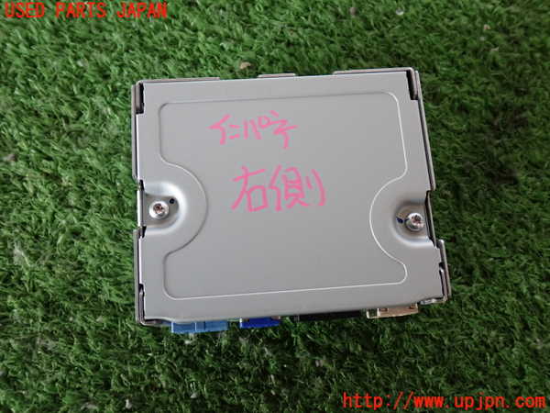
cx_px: 275
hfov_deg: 51.4
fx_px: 572
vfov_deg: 39.7
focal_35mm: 36
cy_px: 206
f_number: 2.5
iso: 320
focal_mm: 6.37
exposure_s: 1/40
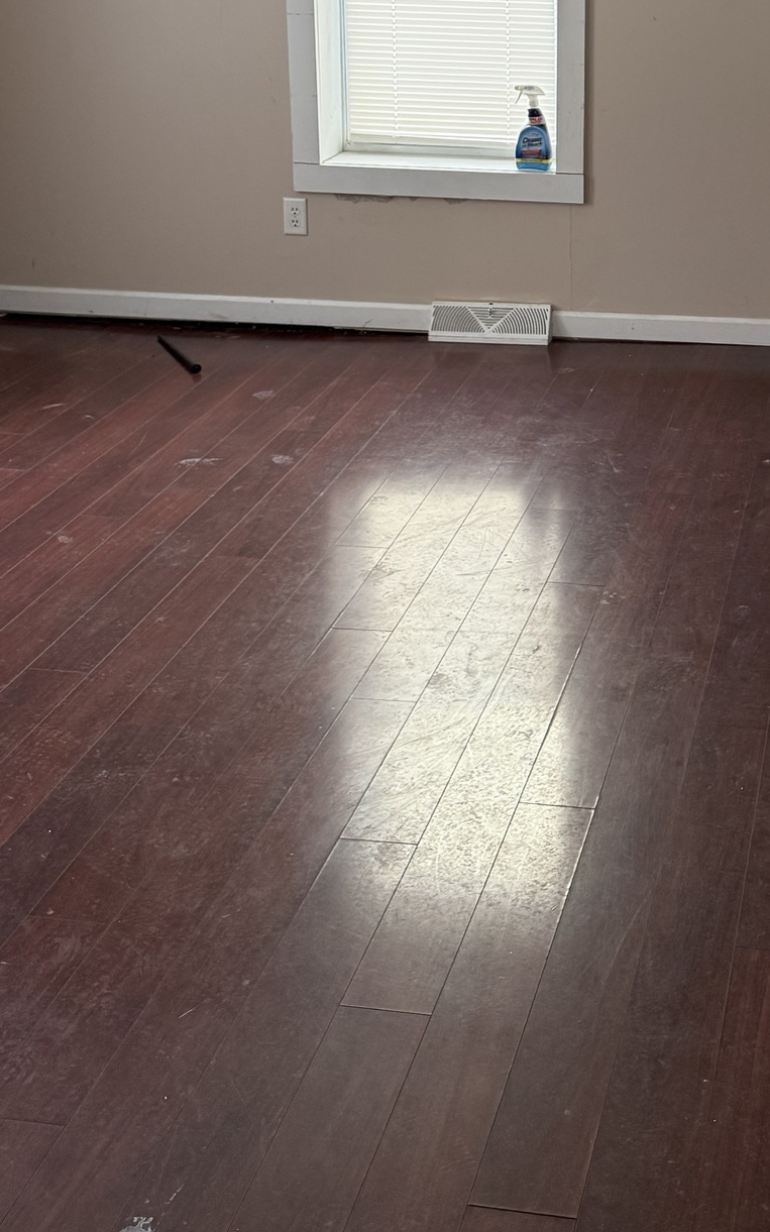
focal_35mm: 48
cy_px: 158
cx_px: 677
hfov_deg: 26.1
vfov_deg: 39.3
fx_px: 1612
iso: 200
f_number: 1.78
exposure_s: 1/118
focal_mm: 6.76
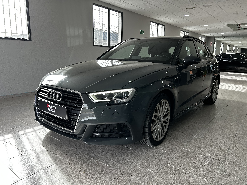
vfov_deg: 53.1
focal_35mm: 26
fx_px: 186
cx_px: 124
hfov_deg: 67.3
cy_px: 92
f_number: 1.5
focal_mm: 5.7
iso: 80
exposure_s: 1/379
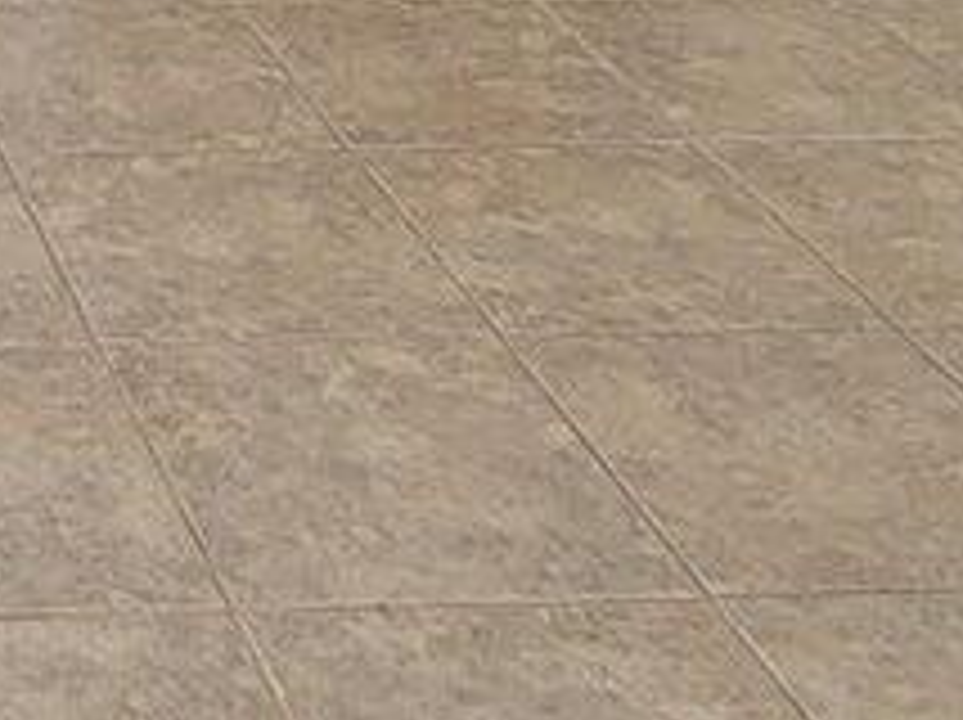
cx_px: -560
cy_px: -666
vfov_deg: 14.9
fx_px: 2306
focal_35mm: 83
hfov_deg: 19.8
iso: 100
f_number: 2.2
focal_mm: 2.2
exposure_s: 1/59
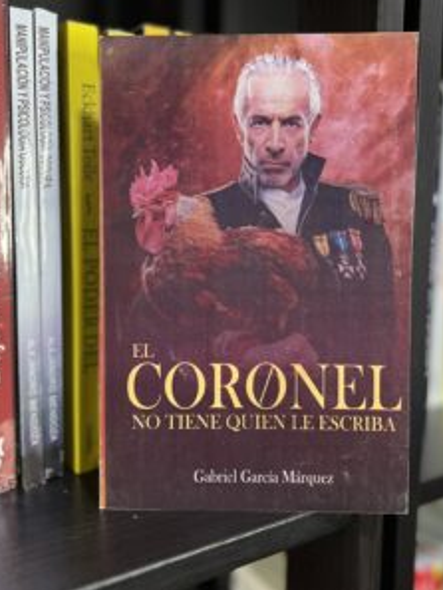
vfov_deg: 52.5
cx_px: 252
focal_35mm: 35
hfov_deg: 40.6
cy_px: 270
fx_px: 597
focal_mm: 5.7
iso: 500
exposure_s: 1/60
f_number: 1.5
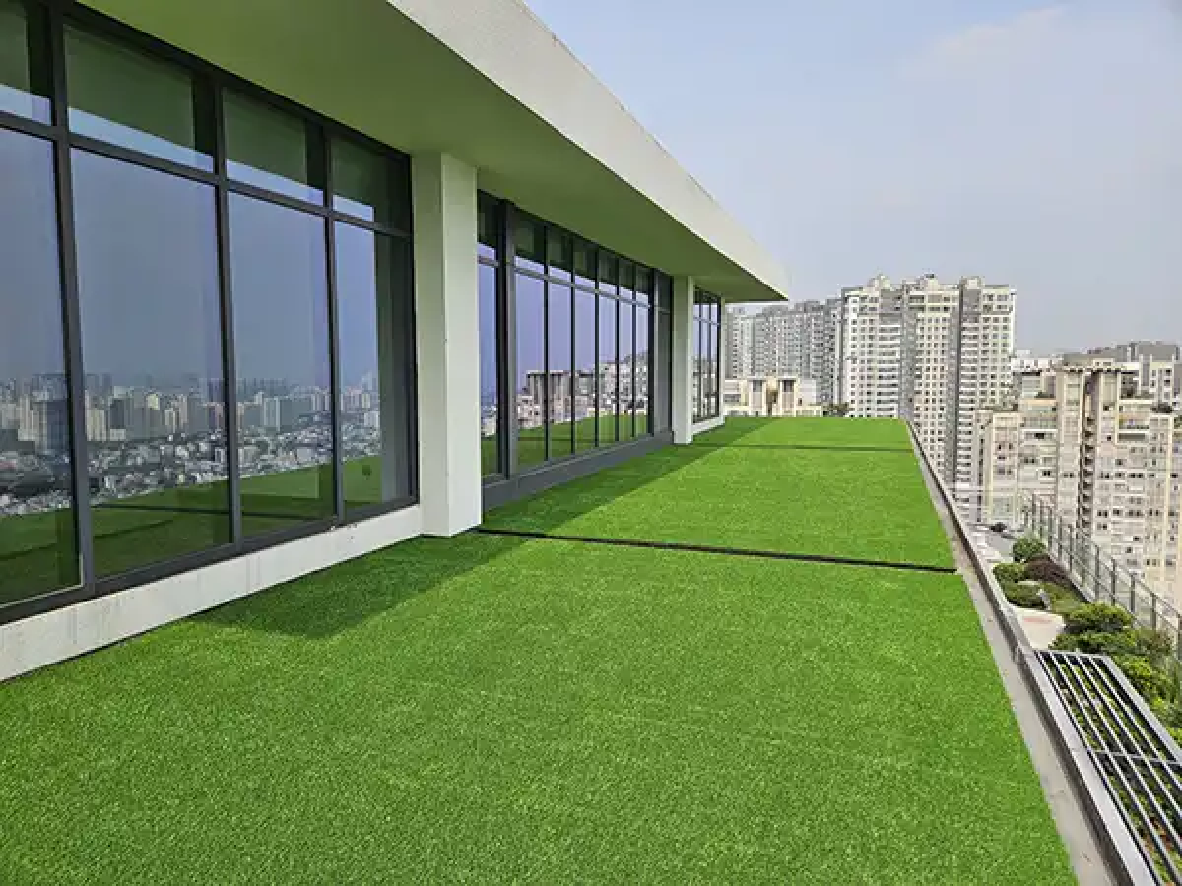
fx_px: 785
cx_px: 591
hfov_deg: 73.9
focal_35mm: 23
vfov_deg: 58.9
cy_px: 443
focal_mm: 5.4
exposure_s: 1/1686
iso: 25
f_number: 1.8
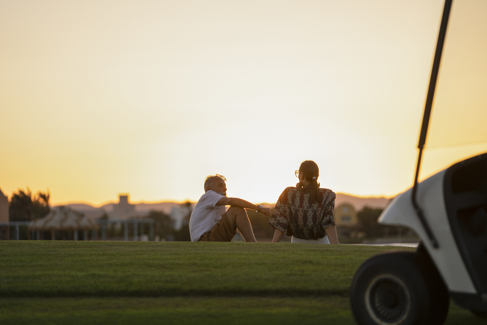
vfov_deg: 10.2
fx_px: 1826
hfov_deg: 15.2
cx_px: 244
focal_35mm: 135
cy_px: 162
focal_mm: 135
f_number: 2.8
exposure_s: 1/400
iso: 125
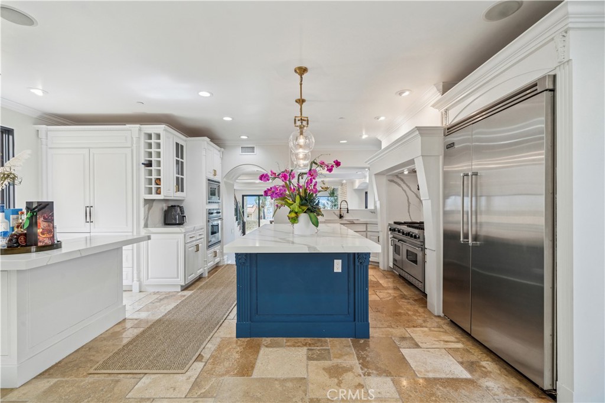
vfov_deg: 77.3
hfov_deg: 100.4
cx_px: 302
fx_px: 252
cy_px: 202
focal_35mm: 15
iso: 400
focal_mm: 15
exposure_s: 1/40
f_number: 8
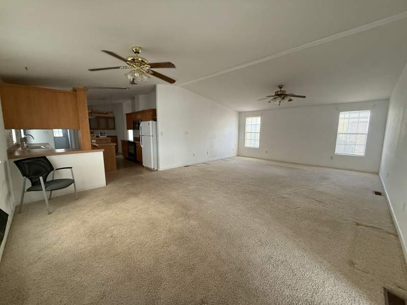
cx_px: 204
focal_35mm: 14
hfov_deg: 102.1
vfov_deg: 85.7
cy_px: 152
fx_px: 165
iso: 320
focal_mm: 2.22
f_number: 2.2
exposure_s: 1/66
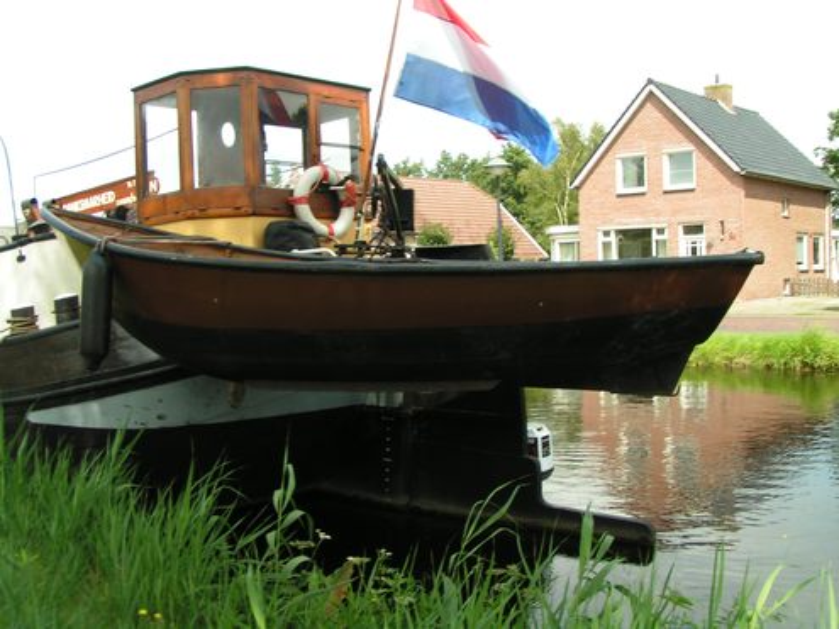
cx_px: 420
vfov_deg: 37.7
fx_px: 921
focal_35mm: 38
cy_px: 314
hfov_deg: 49.0
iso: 50
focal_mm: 5.8
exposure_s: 1/160
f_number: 5.6
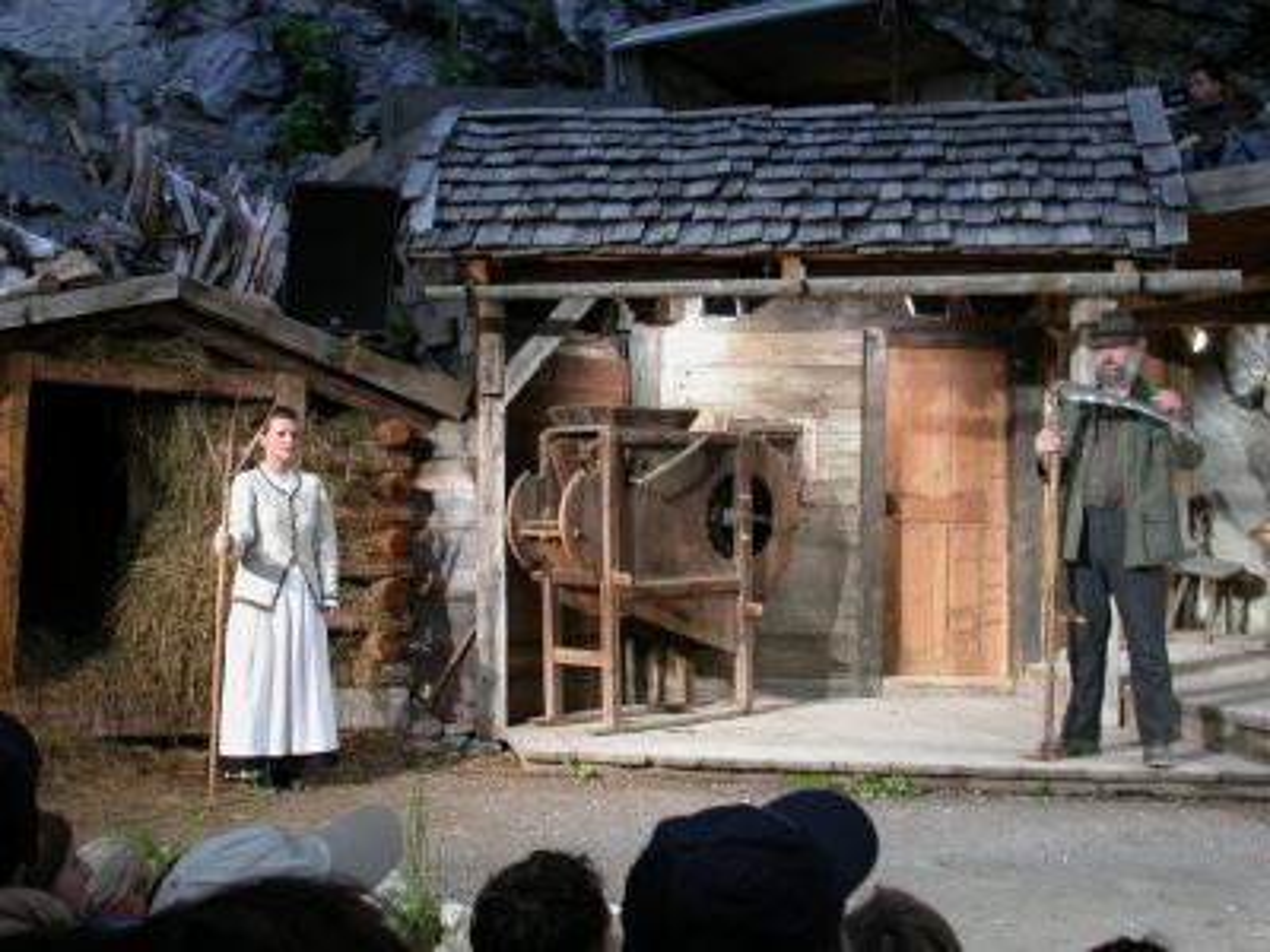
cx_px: 635
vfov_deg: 30.3
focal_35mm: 48
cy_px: 476
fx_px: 1761
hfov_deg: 39.7
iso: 100
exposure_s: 1/9.9
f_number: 2.8
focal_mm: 10
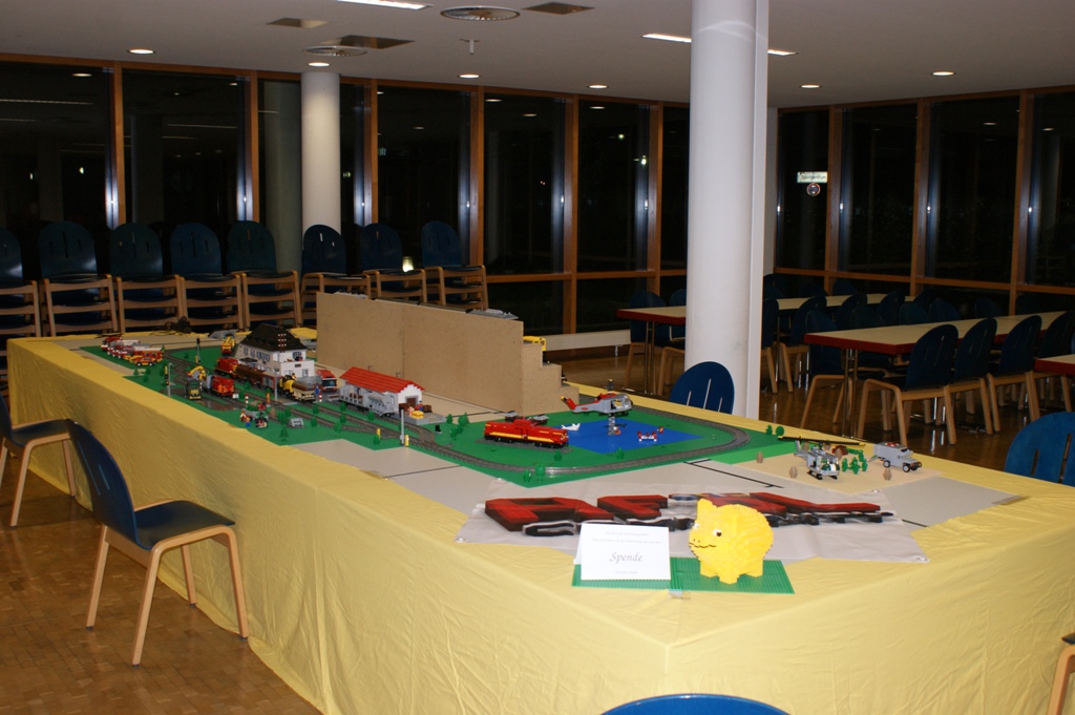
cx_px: 538
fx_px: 1074
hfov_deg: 53.2
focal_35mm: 36
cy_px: 358
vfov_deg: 36.8
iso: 400
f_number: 5.6
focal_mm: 24
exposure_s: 1/60
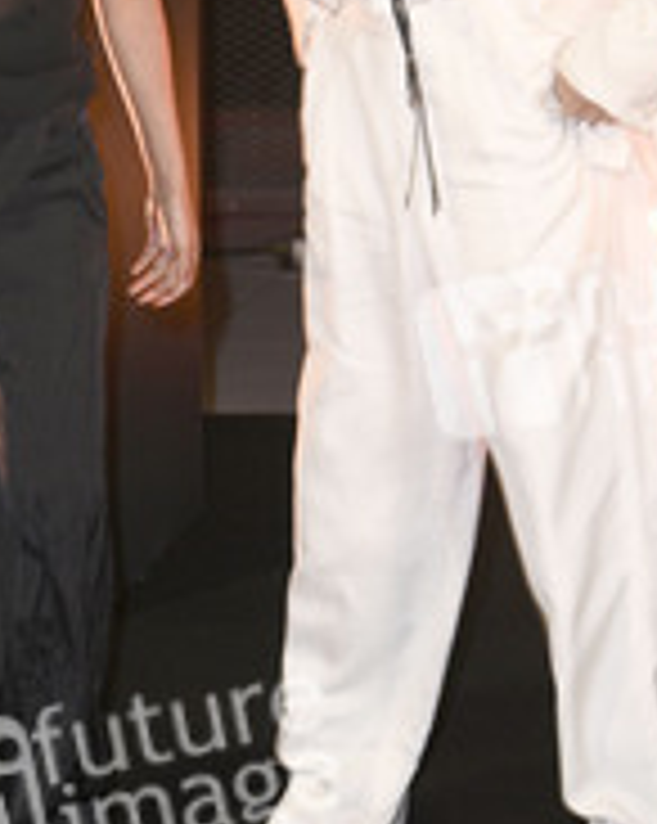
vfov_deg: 9.6
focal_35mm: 201
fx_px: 4894
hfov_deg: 7.7
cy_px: 108
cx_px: 238
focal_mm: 98
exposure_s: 1/80
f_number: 5.6
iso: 1000
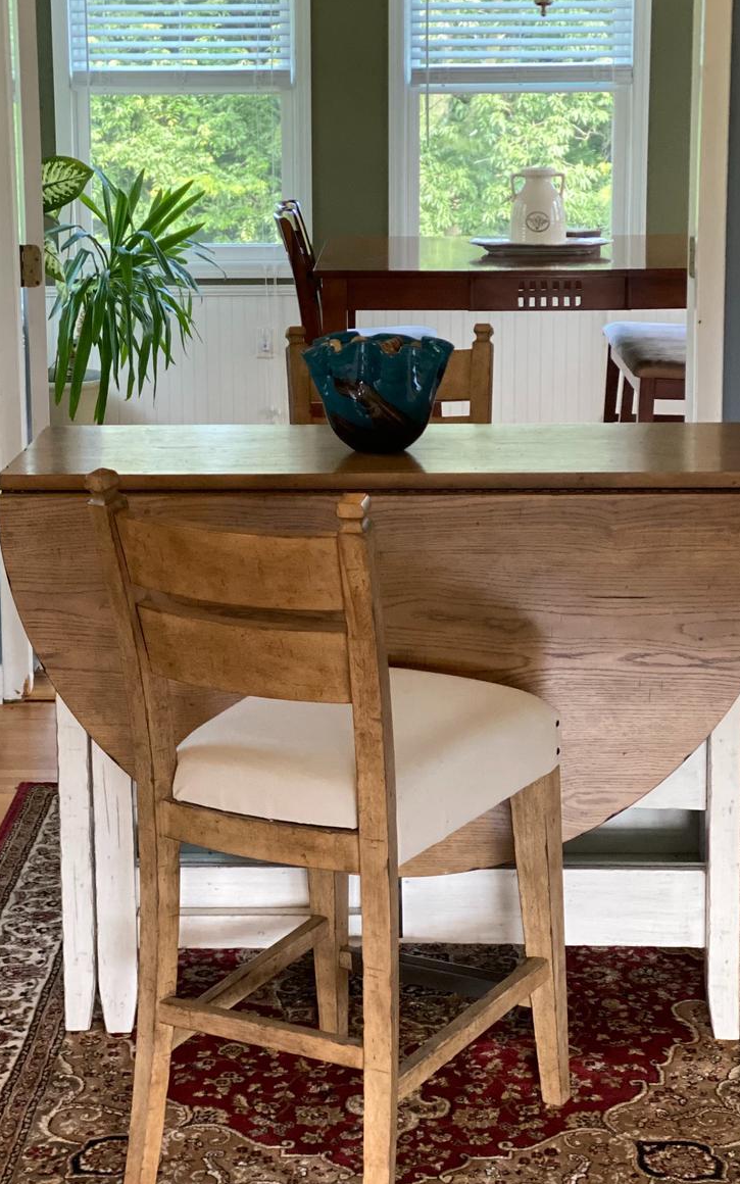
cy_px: 516
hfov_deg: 17.8
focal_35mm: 73
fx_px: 2356
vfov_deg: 28.2
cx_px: 323
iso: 250
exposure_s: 1/107
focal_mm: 6
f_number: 2
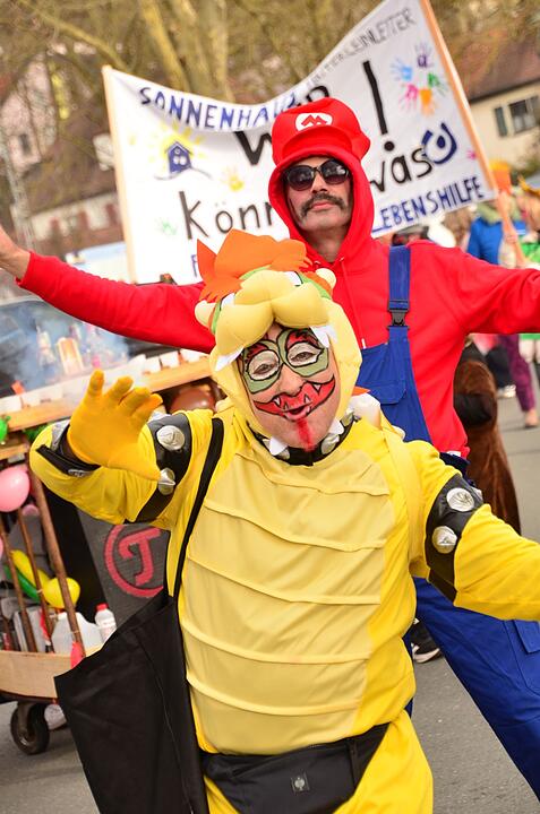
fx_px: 2644
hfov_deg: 11.7
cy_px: 407
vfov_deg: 17.5
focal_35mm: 117
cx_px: 270
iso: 400
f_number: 5.6
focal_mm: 78
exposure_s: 1/320
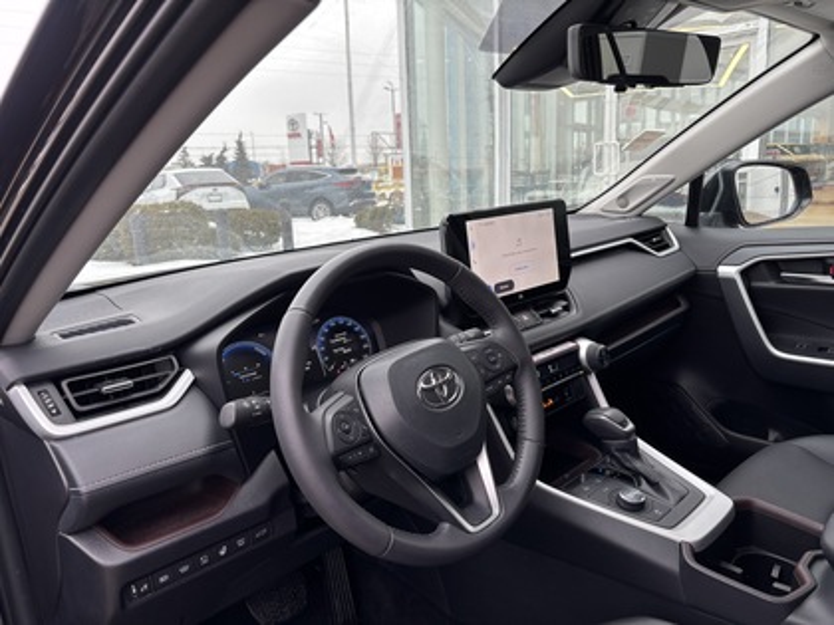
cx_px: 417
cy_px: 312
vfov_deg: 53.1
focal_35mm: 26
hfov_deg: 67.3
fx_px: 626
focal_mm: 5.96
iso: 64
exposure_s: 1/121
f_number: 1.6
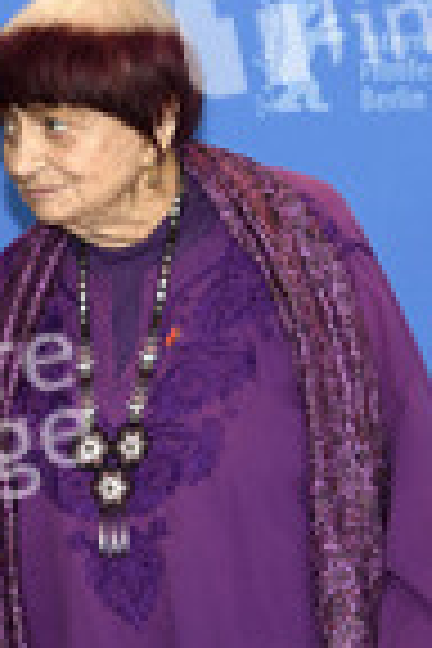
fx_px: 3492
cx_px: -9
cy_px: 666
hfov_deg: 7.1
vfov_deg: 10.5
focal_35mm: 194
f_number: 3.5
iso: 800
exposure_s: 1/320
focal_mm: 70
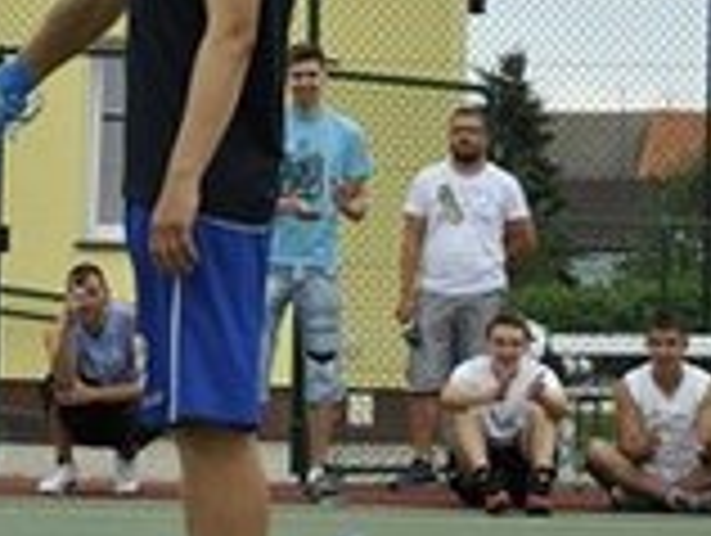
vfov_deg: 8.9
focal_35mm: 166
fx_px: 3415
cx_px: 180
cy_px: -88
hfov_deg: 11.9
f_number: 4.5
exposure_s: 1/1000
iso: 160
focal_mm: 28
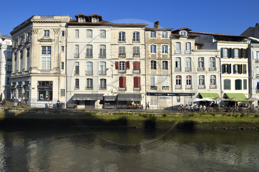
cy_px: 86
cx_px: 130
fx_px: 223
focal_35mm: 31
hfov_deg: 60.3
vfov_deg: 42.3
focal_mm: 31
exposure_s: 1/250
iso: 200
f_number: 14
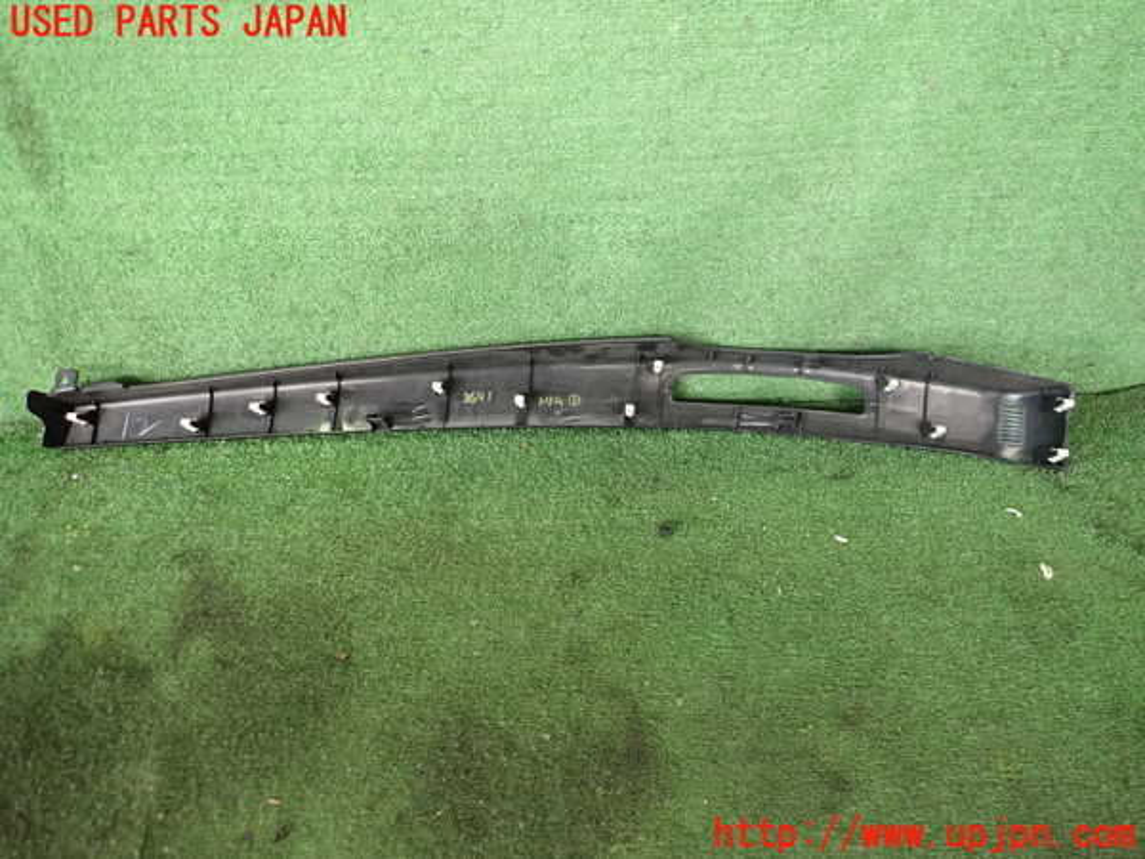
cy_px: 430
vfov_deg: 54.9
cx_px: 572
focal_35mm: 25
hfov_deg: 69.4
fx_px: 827
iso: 320
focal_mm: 4.5
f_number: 2
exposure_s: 1/30
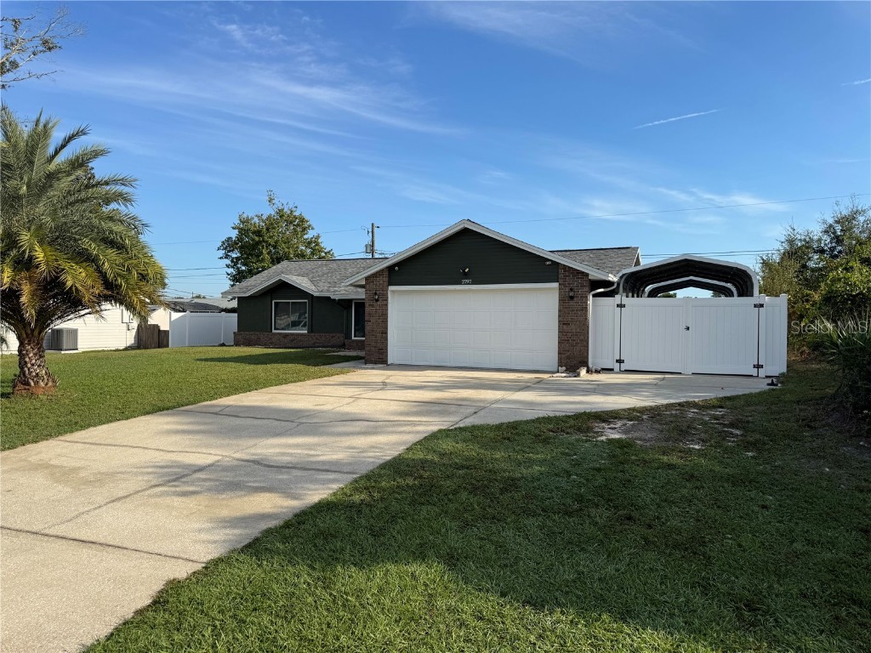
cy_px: 326
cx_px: 436
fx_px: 604
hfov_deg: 71.6
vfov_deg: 56.8
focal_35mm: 24
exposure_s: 1/4608
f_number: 1.78
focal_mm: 6.76
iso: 80
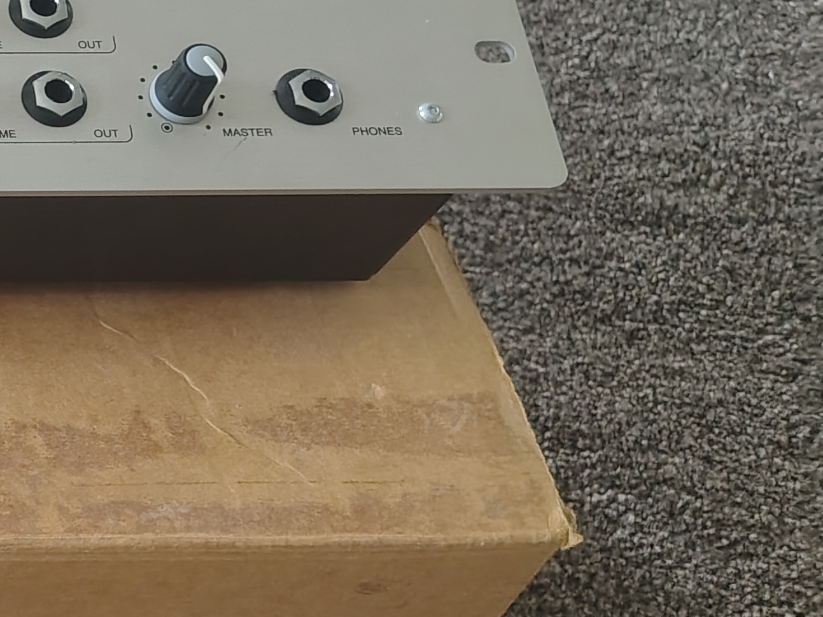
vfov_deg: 19.4
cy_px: 285
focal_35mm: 76
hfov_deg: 21.0
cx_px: -470
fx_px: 1807
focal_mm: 5.56
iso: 949
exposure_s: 1/50
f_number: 1.8
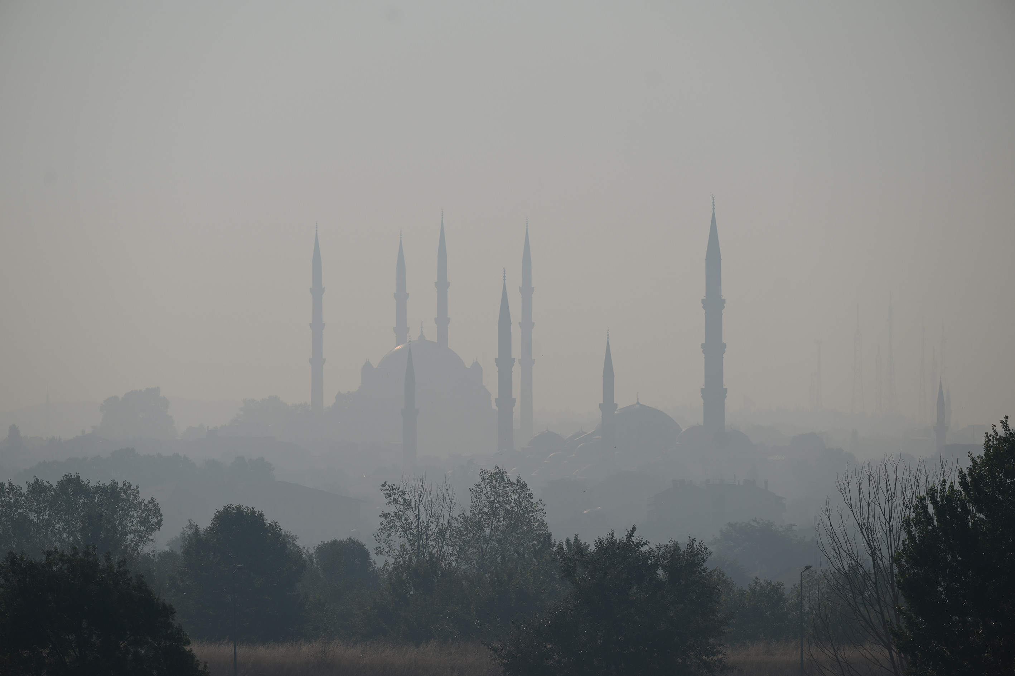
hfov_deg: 10.3
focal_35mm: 200
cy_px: 338
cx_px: 508
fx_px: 5638
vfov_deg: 6.9
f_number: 4.5
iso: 64
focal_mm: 200
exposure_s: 1/3200
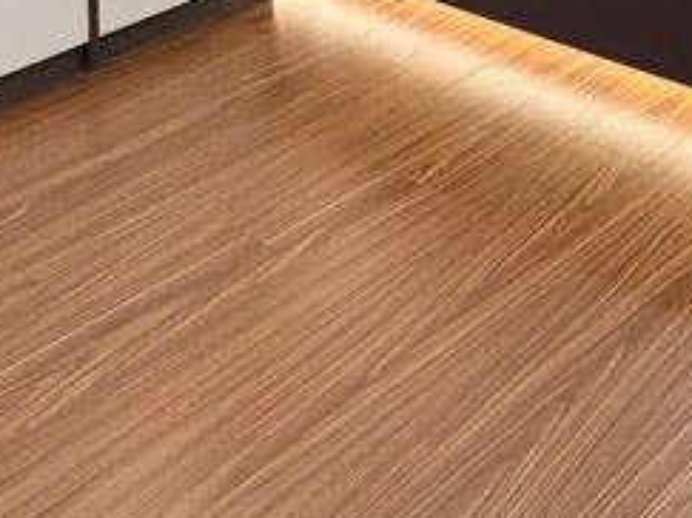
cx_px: 732
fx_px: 1179
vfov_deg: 17.6
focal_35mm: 59
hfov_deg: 29.9
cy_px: -515
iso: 250
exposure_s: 1/50
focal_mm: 2.22
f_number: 2.2
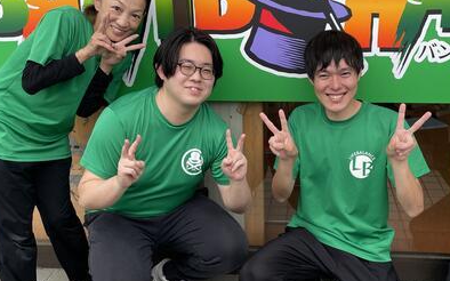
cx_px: 273
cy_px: 134
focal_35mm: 42
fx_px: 515
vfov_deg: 30.5
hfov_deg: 46.9
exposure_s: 1/910
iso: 50
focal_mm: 4.2
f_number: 1.6
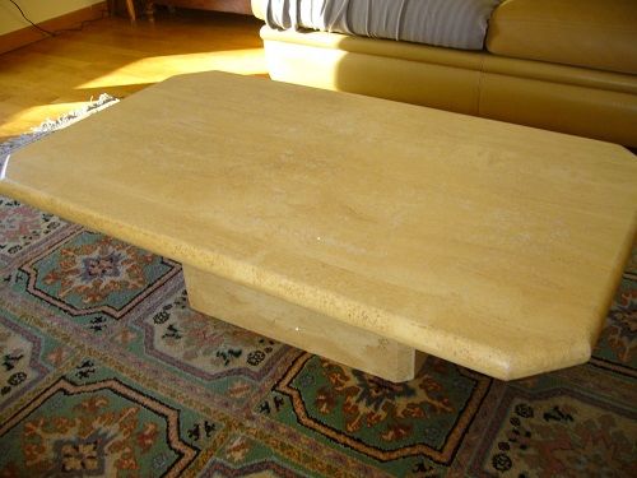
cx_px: 318
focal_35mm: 35
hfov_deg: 52.6
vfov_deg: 40.7
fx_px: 644
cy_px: 239
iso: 100
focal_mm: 5.8
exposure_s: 1/30
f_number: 2.8
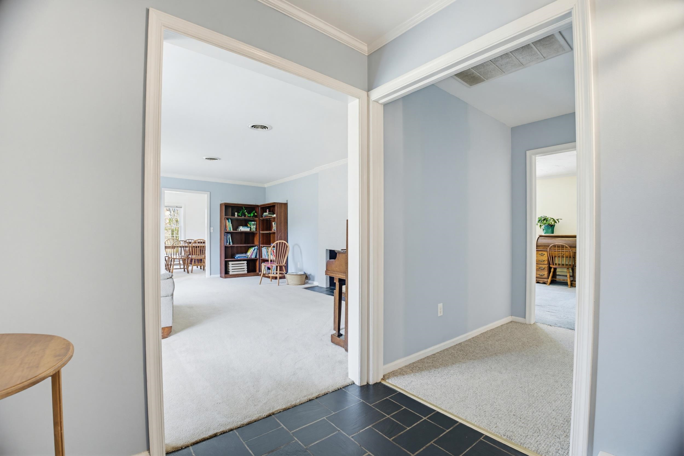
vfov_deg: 73.8
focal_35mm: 16
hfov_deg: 96.7
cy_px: 228
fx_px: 304
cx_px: 342
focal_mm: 16
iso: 500
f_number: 7.1
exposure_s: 1
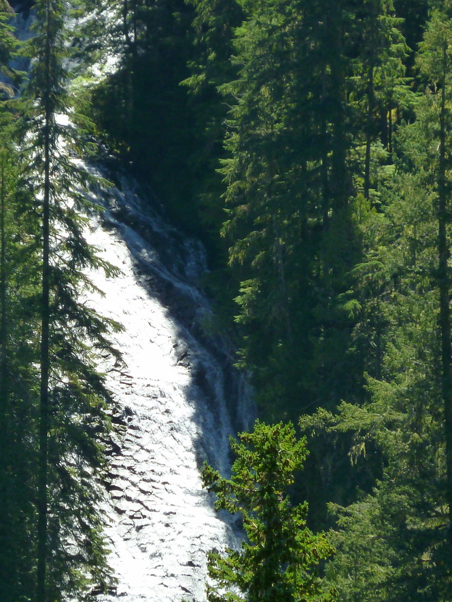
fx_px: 6282
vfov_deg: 5.5
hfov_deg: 4.1
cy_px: 370
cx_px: 164
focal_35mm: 361
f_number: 5.9
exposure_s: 1/125
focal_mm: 36
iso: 160
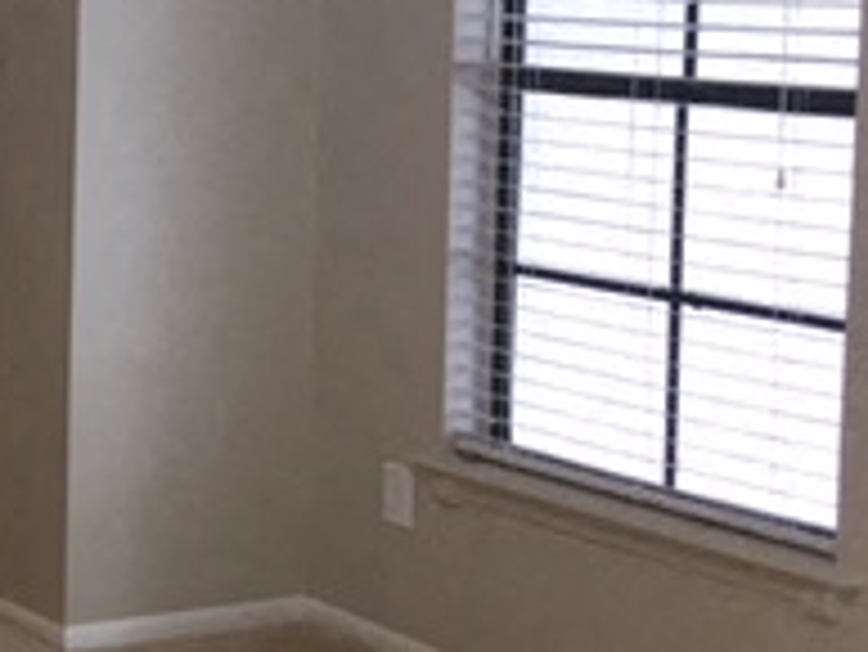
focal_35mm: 96
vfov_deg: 15.3
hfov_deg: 17.7
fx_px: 2409
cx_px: -526
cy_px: 148
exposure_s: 1/30
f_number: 2.2
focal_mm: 4.15
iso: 50
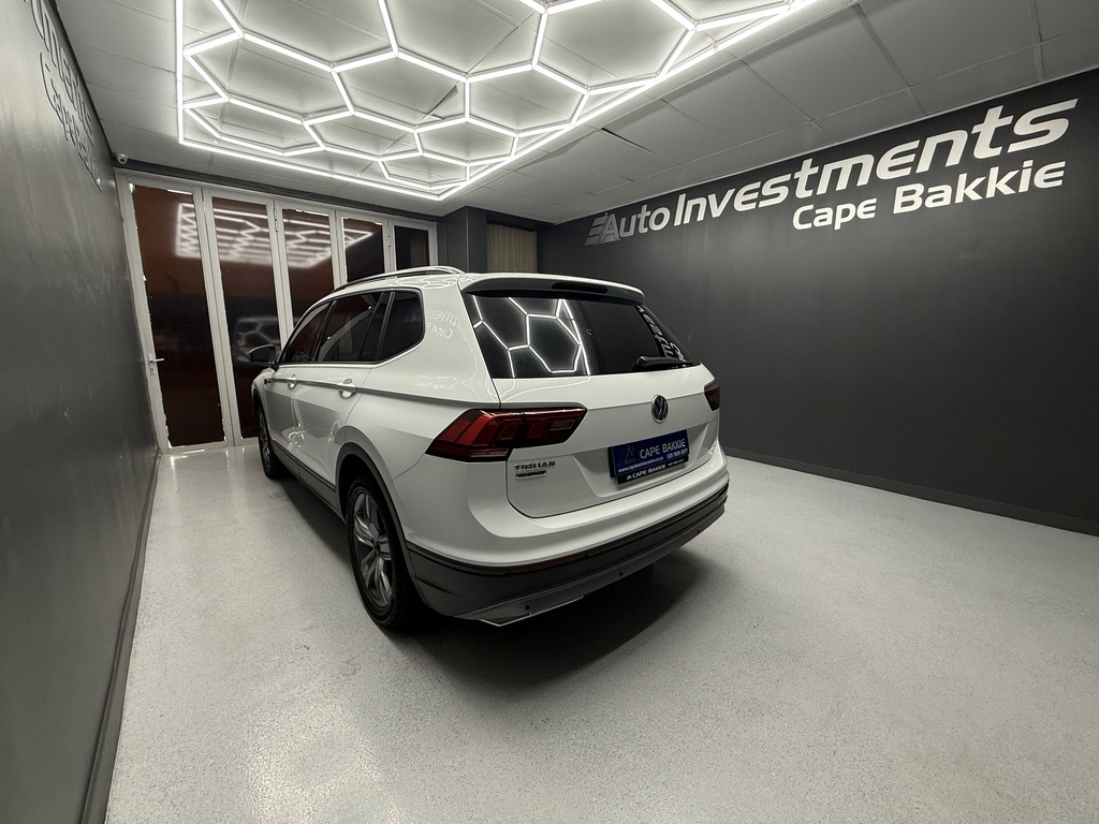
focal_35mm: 14
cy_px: 412
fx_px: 444
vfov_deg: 85.7
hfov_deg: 102.1
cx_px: 550
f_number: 2.2
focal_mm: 2.22
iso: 100
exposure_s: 1/100
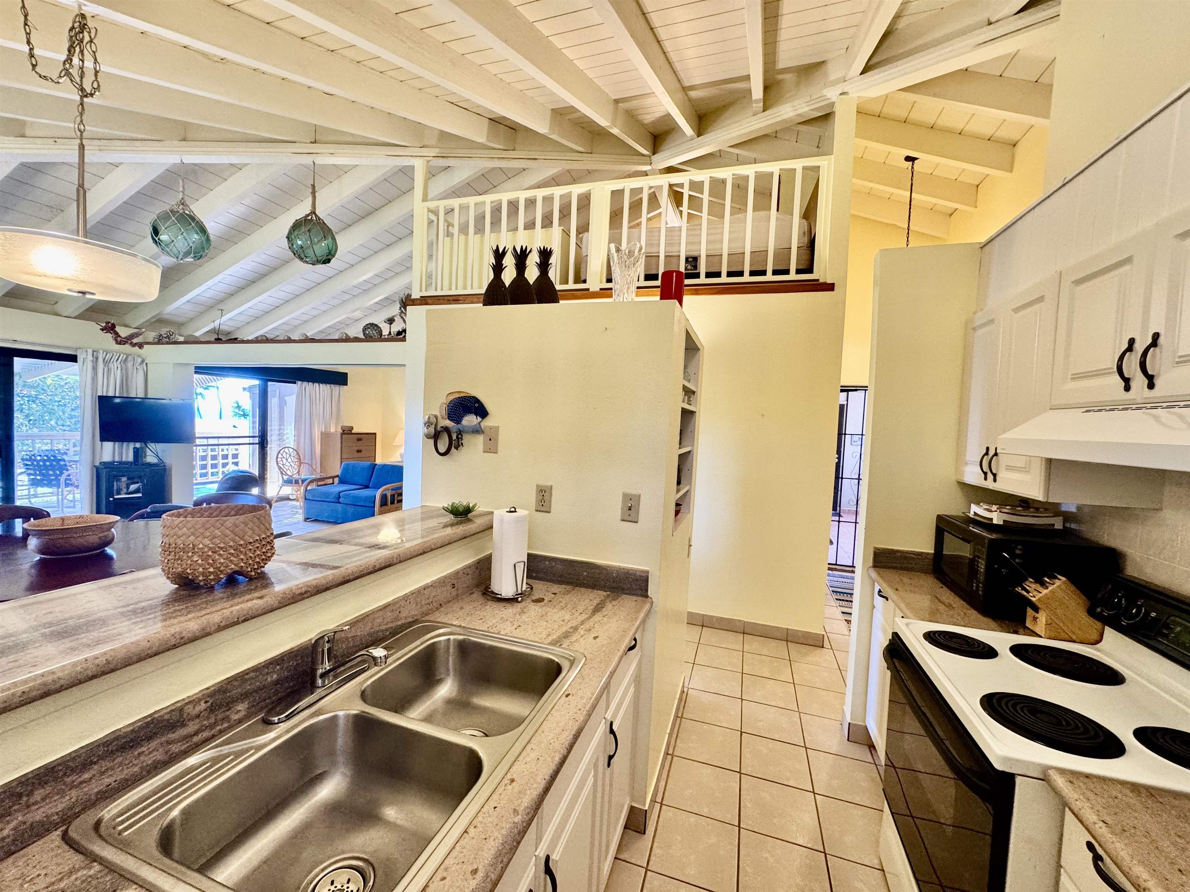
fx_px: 481
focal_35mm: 14
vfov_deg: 85.7
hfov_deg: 102.1
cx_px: 595
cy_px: 446
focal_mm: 2.22
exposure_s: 1/60
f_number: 2.2
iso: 200
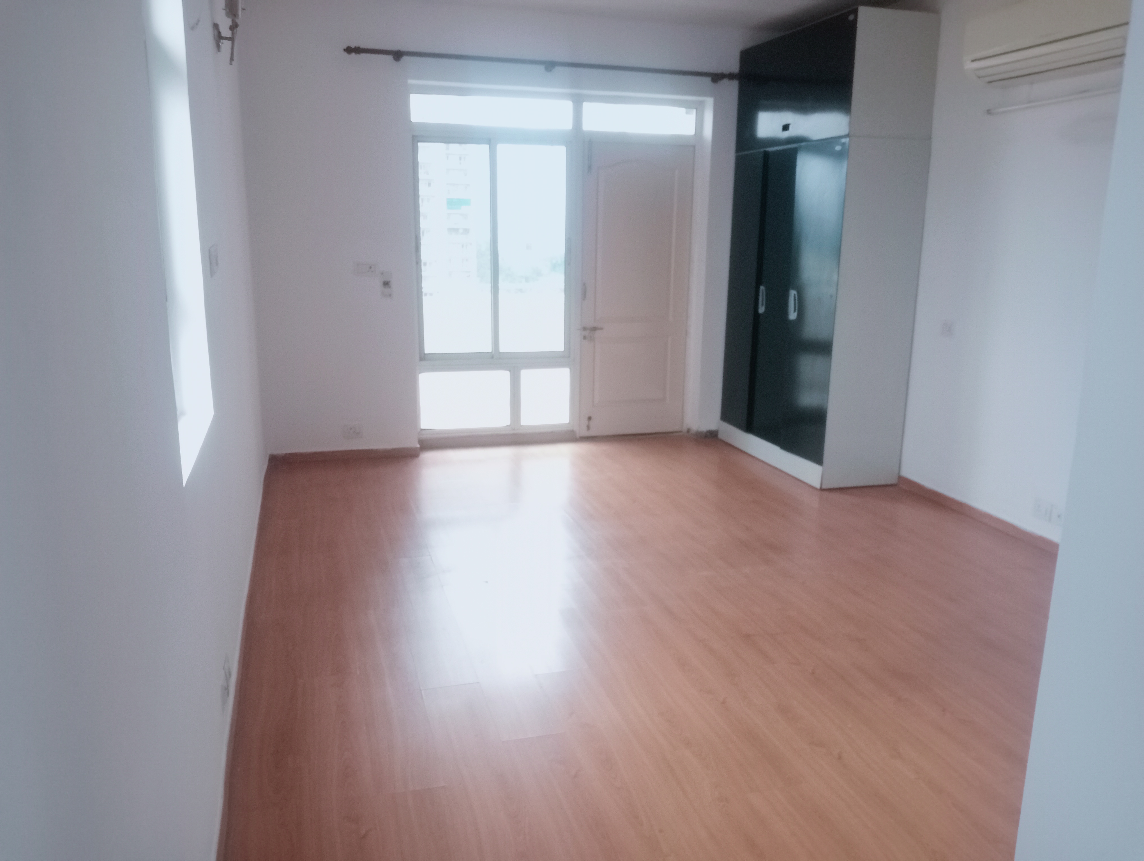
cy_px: 430
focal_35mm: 28
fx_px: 927
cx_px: 572
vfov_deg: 49.9
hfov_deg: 63.4
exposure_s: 1/25
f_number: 1.8
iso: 3156
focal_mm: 4.04
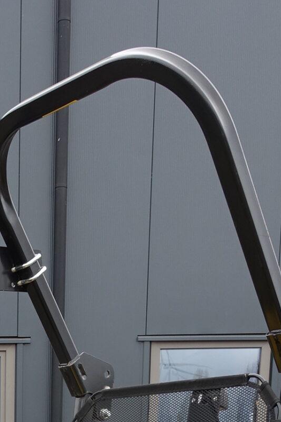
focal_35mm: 77
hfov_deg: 16.9
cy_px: 667
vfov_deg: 21.3
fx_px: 901
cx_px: -65
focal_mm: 8.8
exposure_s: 1/80
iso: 125
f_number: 5.6
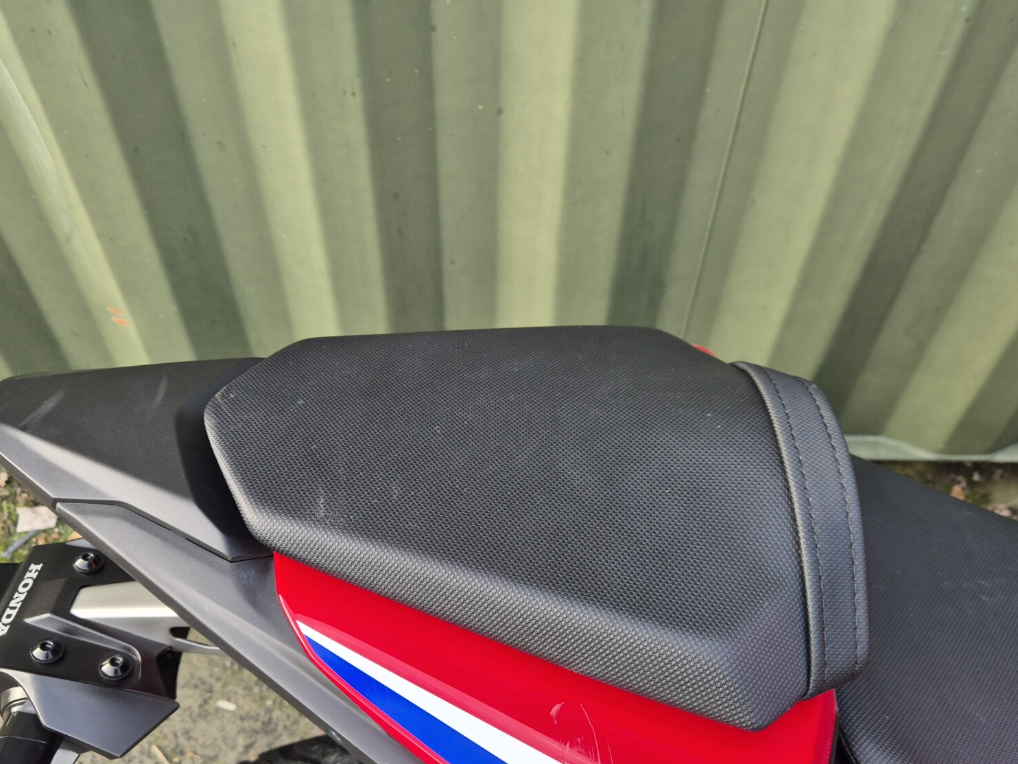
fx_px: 912
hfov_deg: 58.0
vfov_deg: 44.9
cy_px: 496
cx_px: 424
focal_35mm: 31
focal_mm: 5.4
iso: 32
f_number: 1.8
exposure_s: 1/180
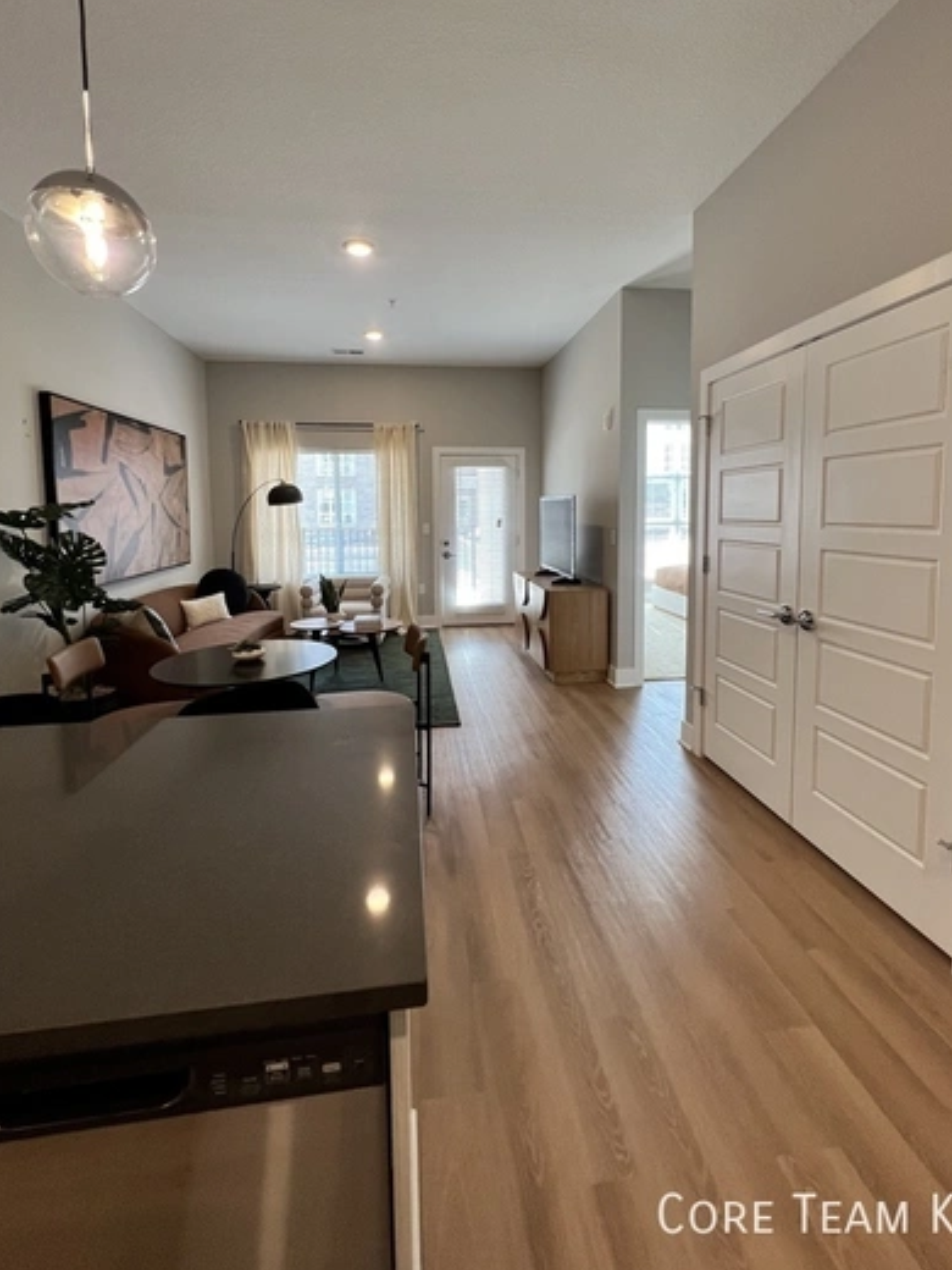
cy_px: 557
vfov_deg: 97.7
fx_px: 550
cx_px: 483
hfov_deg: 81.7
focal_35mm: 15
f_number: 1.8
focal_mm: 1.57
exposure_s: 1/122
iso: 125
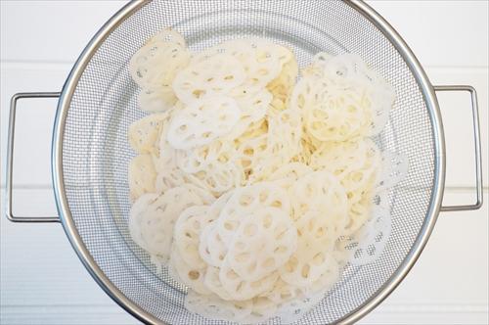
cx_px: 244
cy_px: 162
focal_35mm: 45
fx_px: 610
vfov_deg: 29.8
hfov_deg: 43.7
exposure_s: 1/60
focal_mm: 30
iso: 2000
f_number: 4
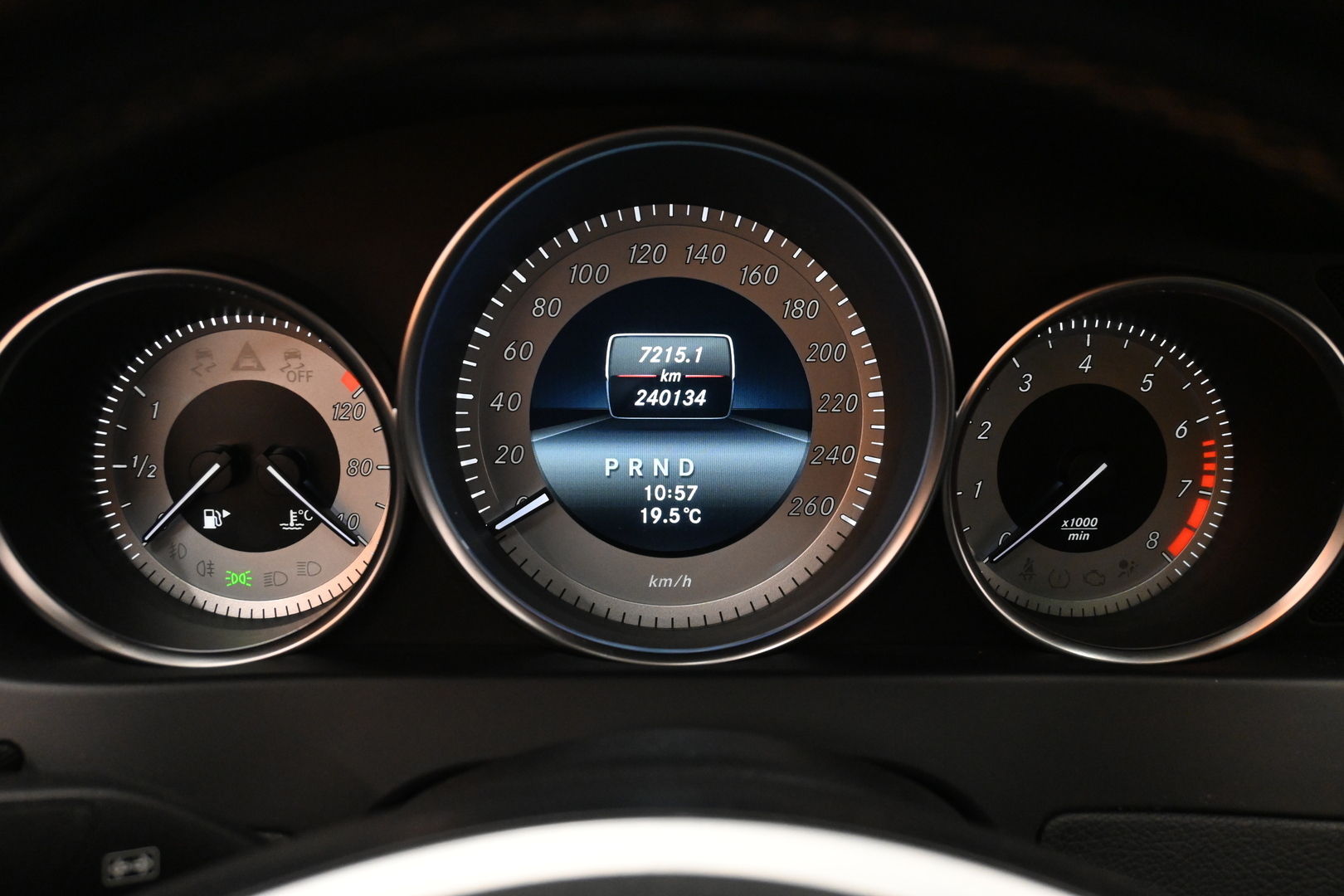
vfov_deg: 36.9
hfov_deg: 53.1
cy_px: 448
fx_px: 1344
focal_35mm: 36
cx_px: 672
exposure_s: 1/100
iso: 3200
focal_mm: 24
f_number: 5
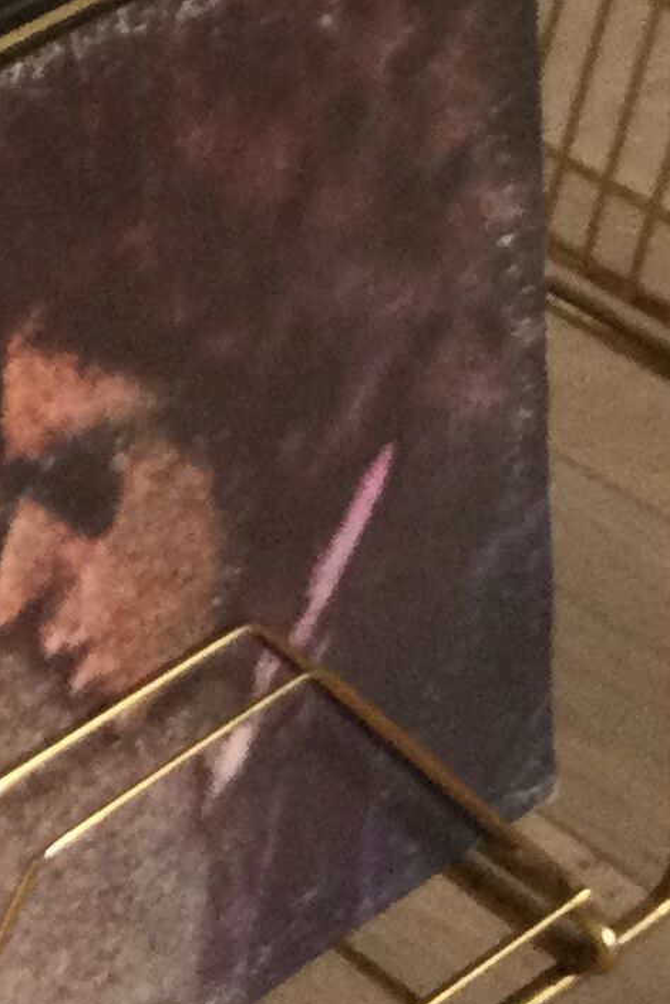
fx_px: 4157
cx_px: -13
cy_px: -309
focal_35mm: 149
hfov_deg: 9.2
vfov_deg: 13.3
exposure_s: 1/33
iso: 80
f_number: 2.4
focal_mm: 3.3
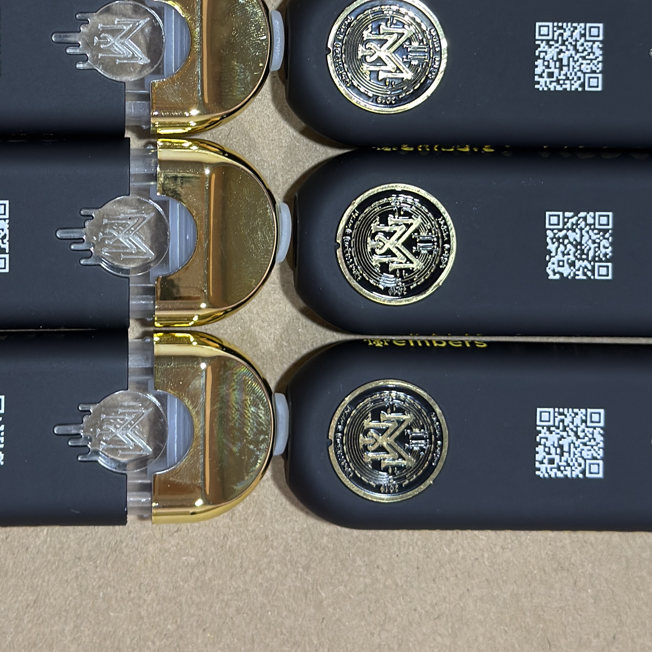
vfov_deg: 21.1
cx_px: 278
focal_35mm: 81
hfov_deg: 21.4
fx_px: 1726
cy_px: 105
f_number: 1.78
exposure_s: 1/33
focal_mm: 6.76
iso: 200
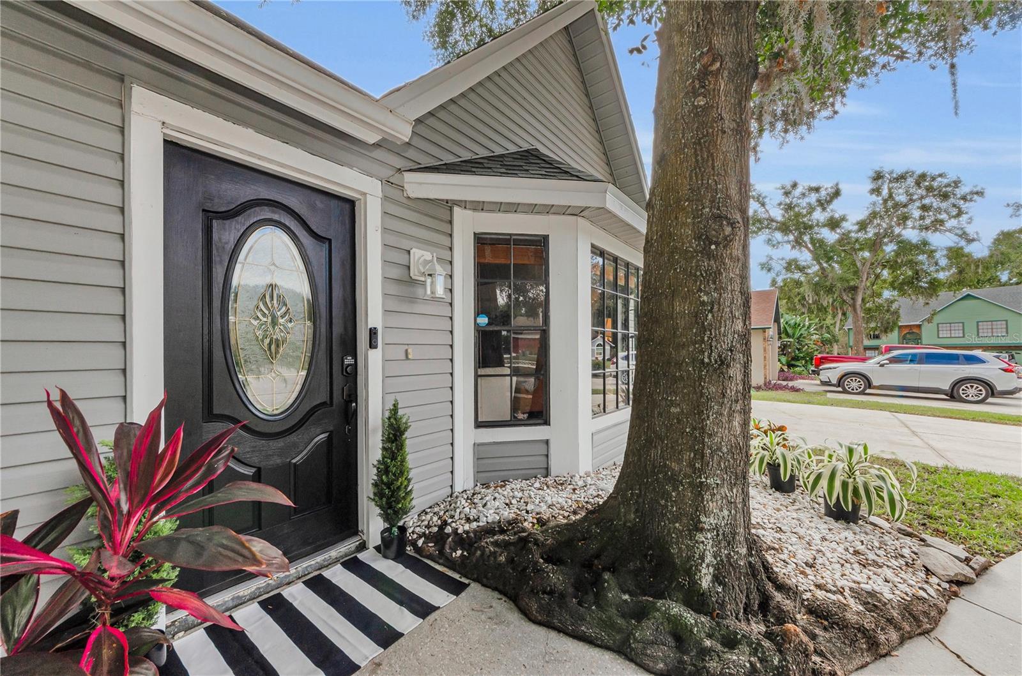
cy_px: 338
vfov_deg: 89.7
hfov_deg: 112.7
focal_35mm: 12
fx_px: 340
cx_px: 511
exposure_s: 1/160
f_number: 11
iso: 250
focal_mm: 8
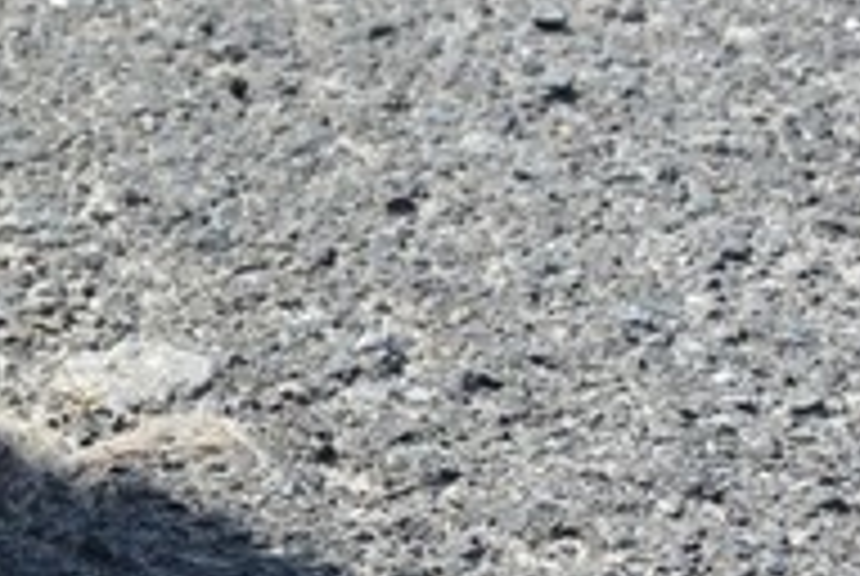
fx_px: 5910
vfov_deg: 5.5
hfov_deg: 8.1
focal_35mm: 247
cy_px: -482
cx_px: -549
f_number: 8
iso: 125
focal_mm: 42
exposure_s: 1/250
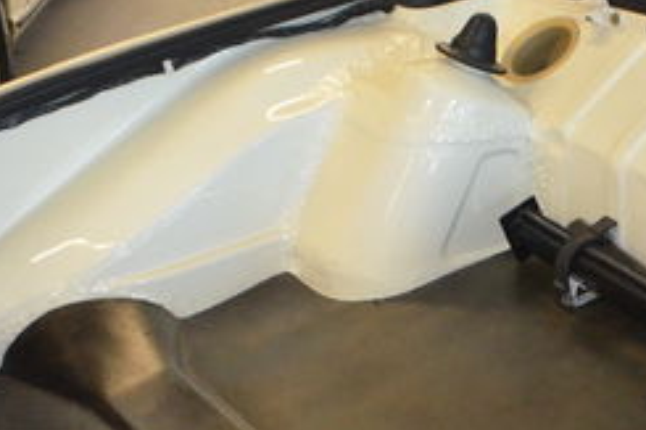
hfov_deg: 20.9
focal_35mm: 94
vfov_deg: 14.1
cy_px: 517
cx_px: 659
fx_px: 1686
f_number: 3.5
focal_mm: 20
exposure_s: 1/60
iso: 3200
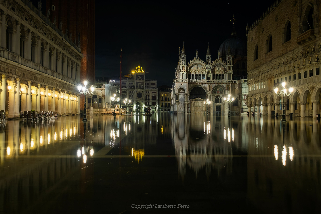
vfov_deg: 43.6
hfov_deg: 61.9
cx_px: 160
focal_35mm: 30
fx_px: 267
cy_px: 107
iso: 200
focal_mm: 20
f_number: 4
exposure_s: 3.1
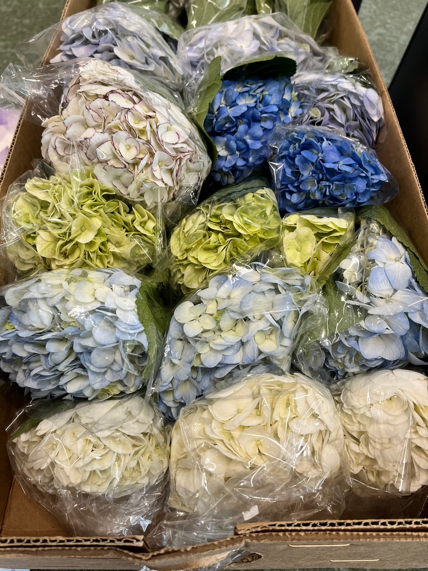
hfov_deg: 53.1
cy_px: 286
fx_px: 429
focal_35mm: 26
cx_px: 214
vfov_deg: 67.3
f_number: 1.6
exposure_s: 1/100
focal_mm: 5.1
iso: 125
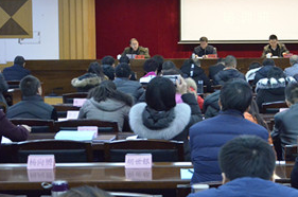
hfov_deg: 25.0
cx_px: 243
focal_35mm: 80
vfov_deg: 16.9
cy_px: 68
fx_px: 661
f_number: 4.2
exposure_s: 1/160
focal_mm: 30
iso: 5600
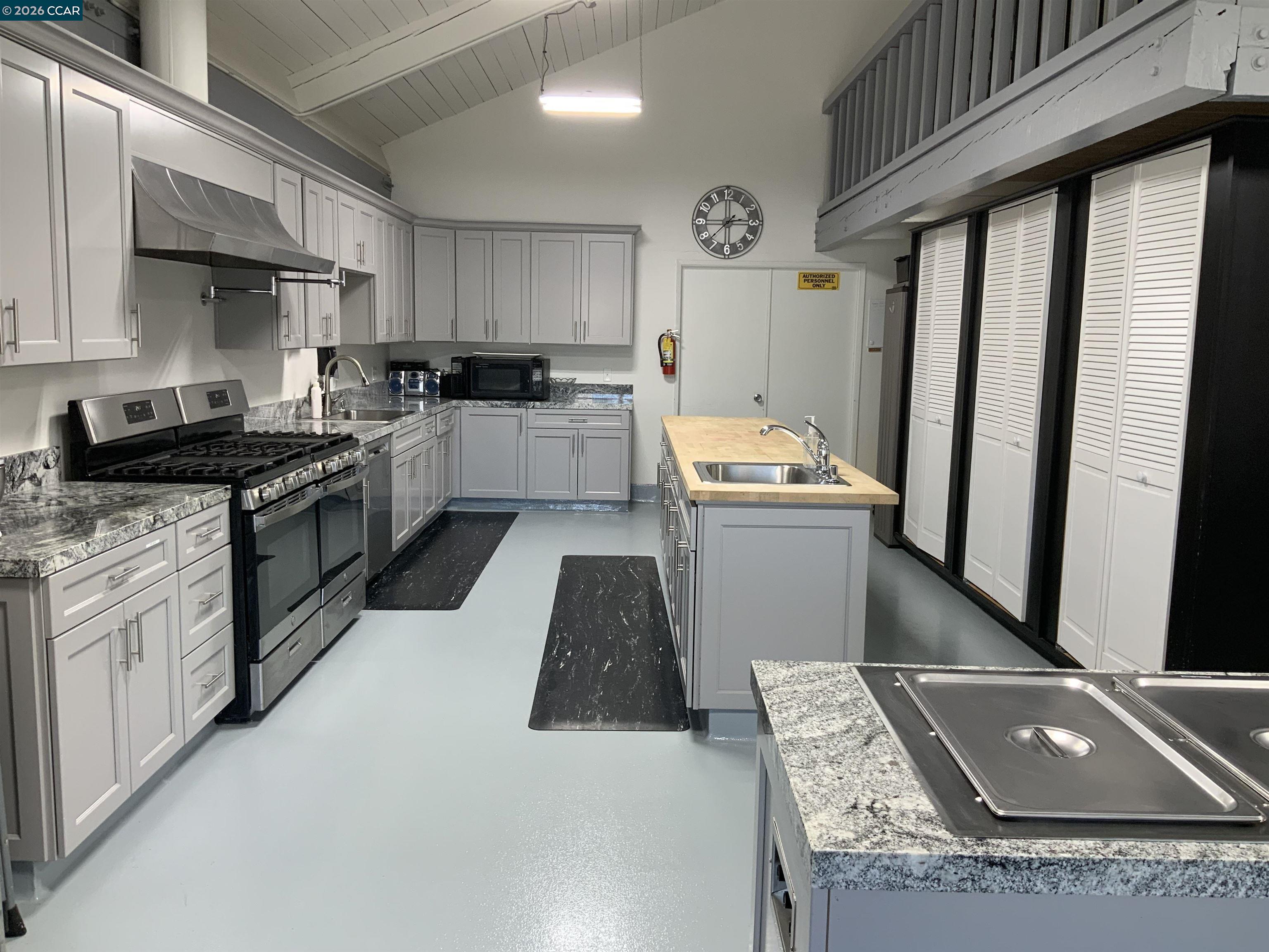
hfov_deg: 61.7
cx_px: 634
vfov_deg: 48.2
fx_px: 1063
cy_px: 476
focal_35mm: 29
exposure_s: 1/120
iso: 40
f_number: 1.8
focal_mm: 3
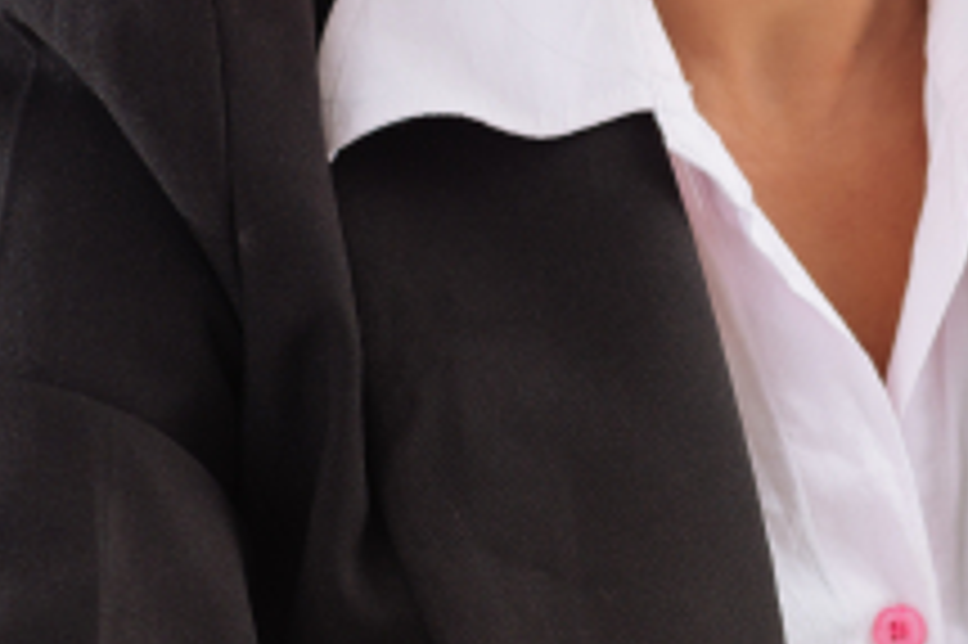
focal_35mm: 335
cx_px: 1150
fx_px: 9001
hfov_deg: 6.1
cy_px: -97
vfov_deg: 4.1
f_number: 3.5
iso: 200
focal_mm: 85
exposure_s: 1/250
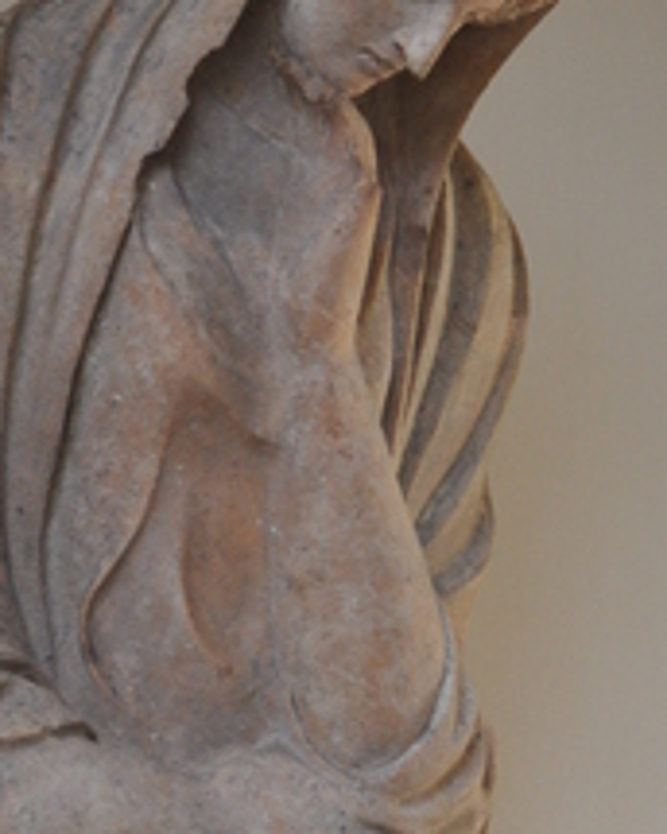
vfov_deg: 8.9
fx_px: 5330
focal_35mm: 216
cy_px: 679
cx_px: 293
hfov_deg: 7.2
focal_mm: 50
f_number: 5.6
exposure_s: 1/125
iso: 640
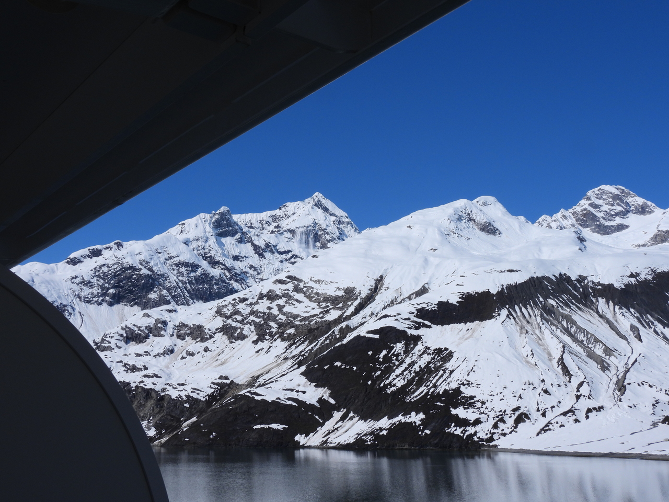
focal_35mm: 40
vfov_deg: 36.0
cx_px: 334
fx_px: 773
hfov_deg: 46.8
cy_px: 251
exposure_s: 1/1600
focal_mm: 7.1
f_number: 5.6
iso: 100
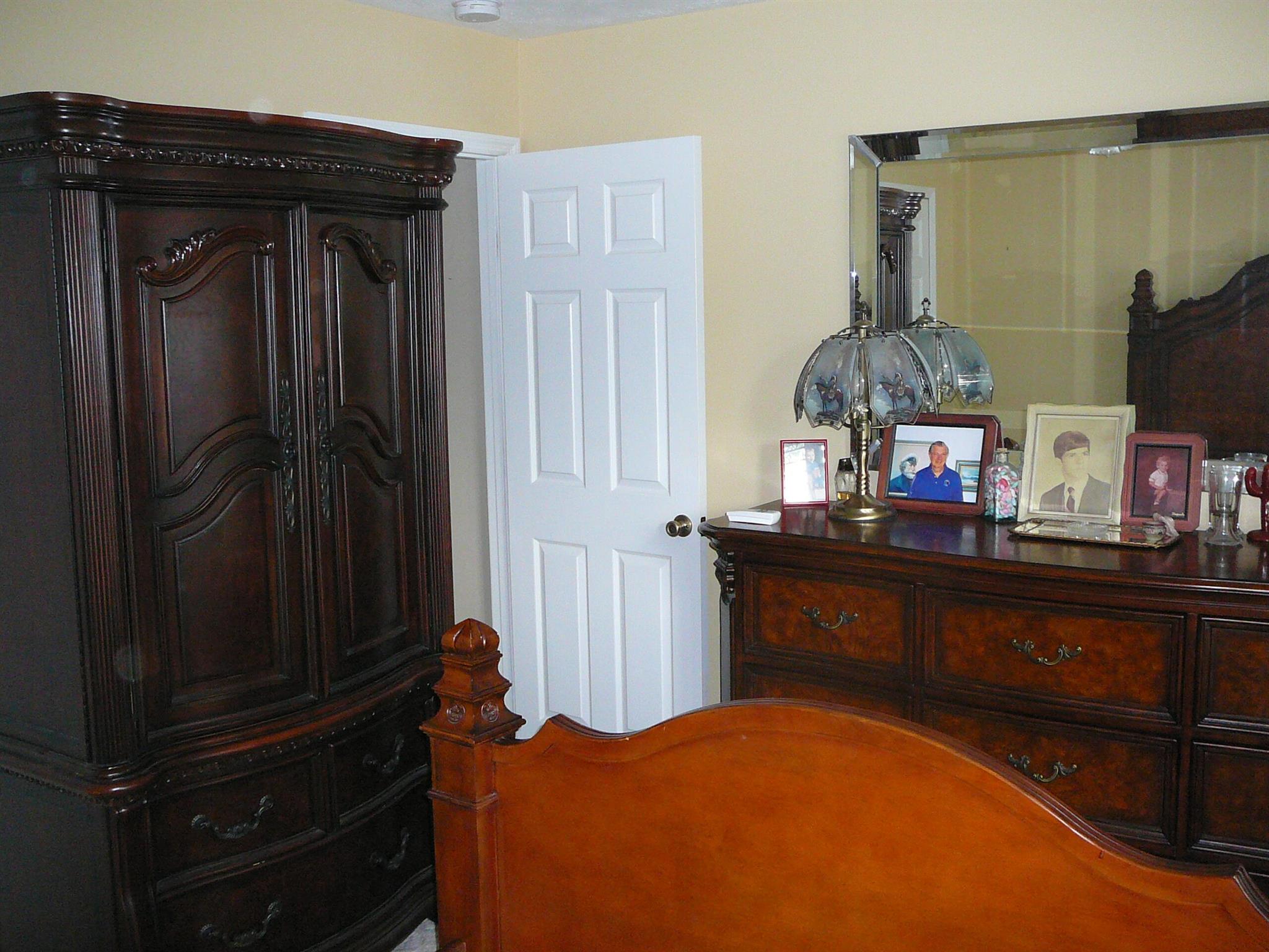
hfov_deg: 52.6
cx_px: 634
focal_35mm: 35
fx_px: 1283
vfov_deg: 40.7
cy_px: 476
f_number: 2.8
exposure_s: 1/30
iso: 320
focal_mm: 5.2
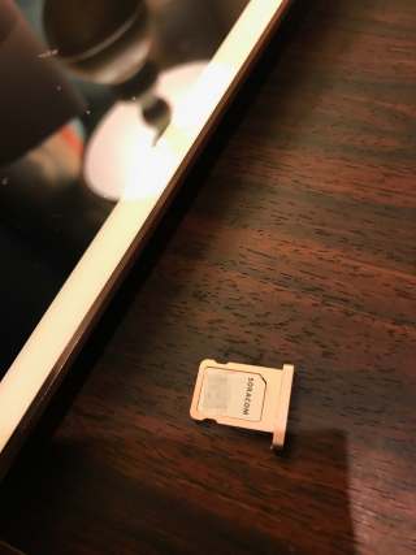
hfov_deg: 49.7
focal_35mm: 28
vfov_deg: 63.5
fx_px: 449
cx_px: 208
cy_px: 278
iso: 80
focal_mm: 3.99
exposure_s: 1/15
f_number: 1.8
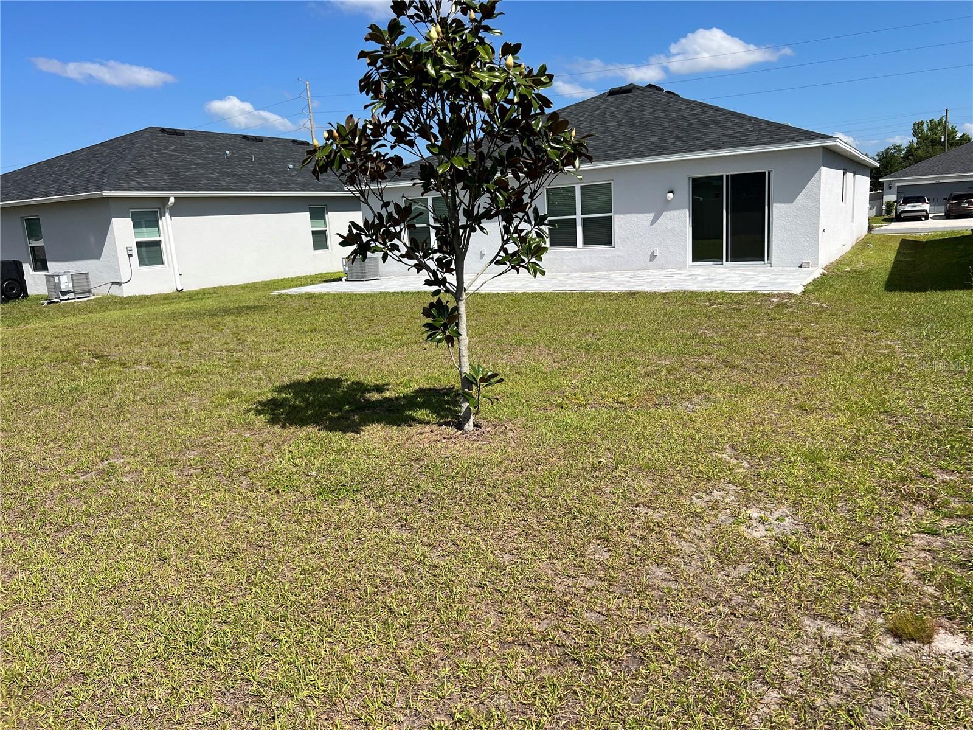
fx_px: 731
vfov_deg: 53.1
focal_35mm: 26
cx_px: 486
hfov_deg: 67.3
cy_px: 365
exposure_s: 1/5076
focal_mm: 5.7
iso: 50
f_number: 1.5
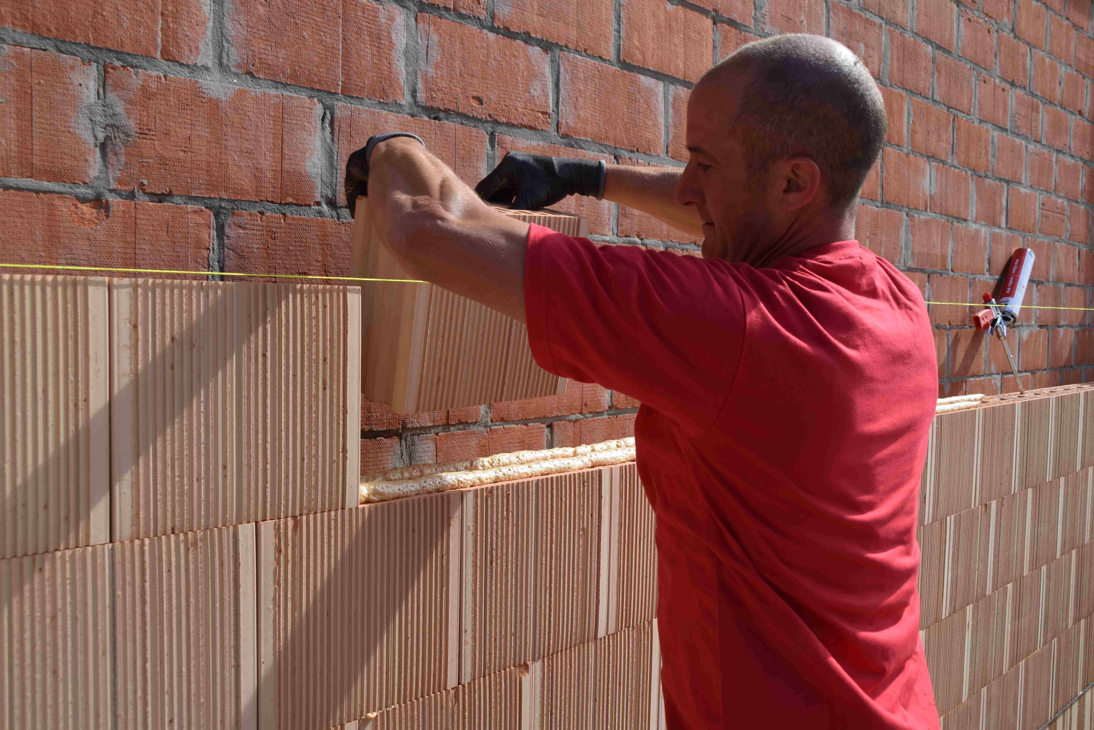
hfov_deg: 57.2
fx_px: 1003
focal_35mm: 33
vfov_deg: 40.0
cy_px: 365
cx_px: 547
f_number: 6.3
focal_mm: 22
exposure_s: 1/250
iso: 100
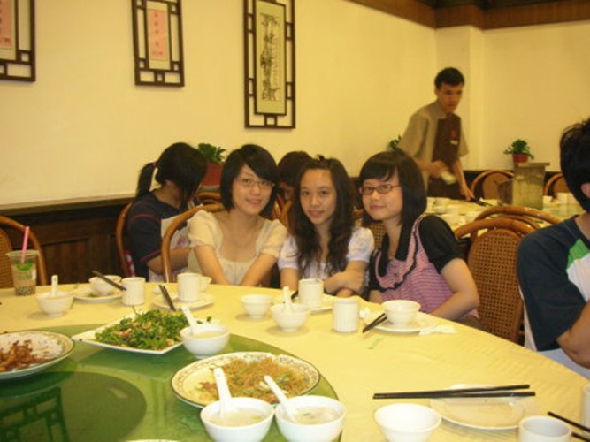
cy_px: 221
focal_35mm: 35
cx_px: 295
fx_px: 596
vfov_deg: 40.7
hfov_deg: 52.6
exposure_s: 1/28.7
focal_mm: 5.8
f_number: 3
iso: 200
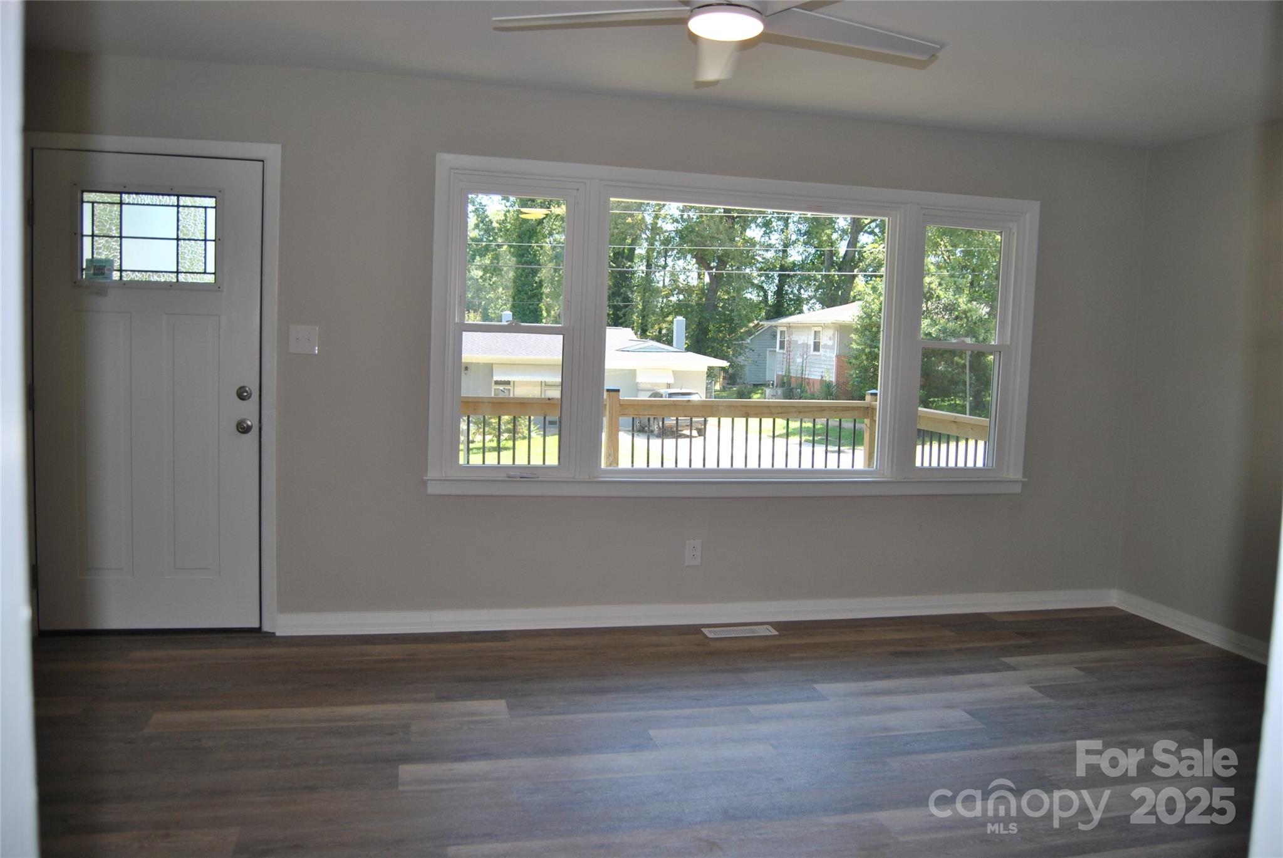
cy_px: 429
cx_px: 642
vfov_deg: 48.0
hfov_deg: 67.3
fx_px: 963
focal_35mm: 27
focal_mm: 18
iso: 160
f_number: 3.5
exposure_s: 1/125
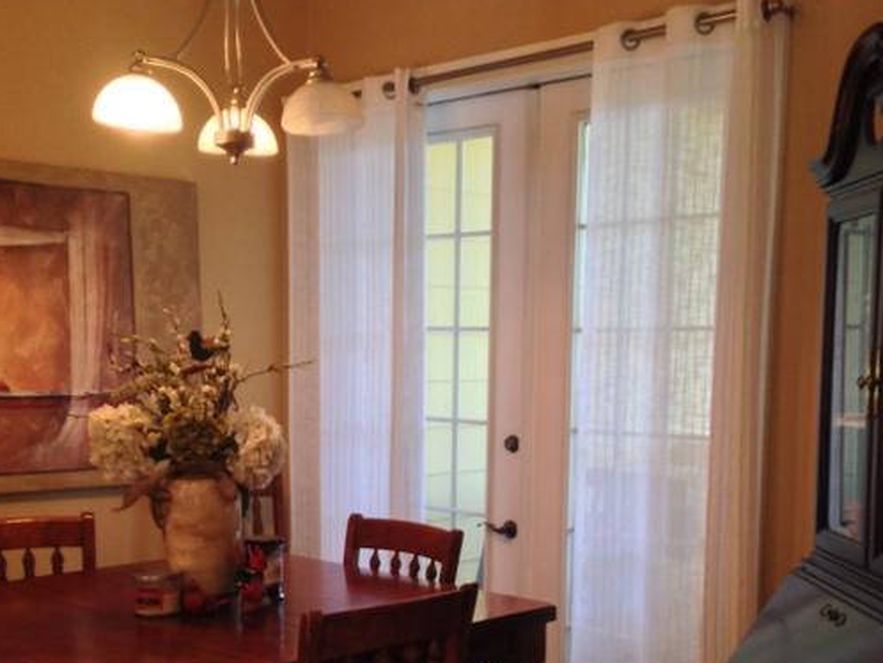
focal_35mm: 53
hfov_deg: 36.2
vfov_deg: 27.2
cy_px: 484
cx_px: 433
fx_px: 1353
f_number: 2.4
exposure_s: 1/20
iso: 80
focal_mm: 4.12
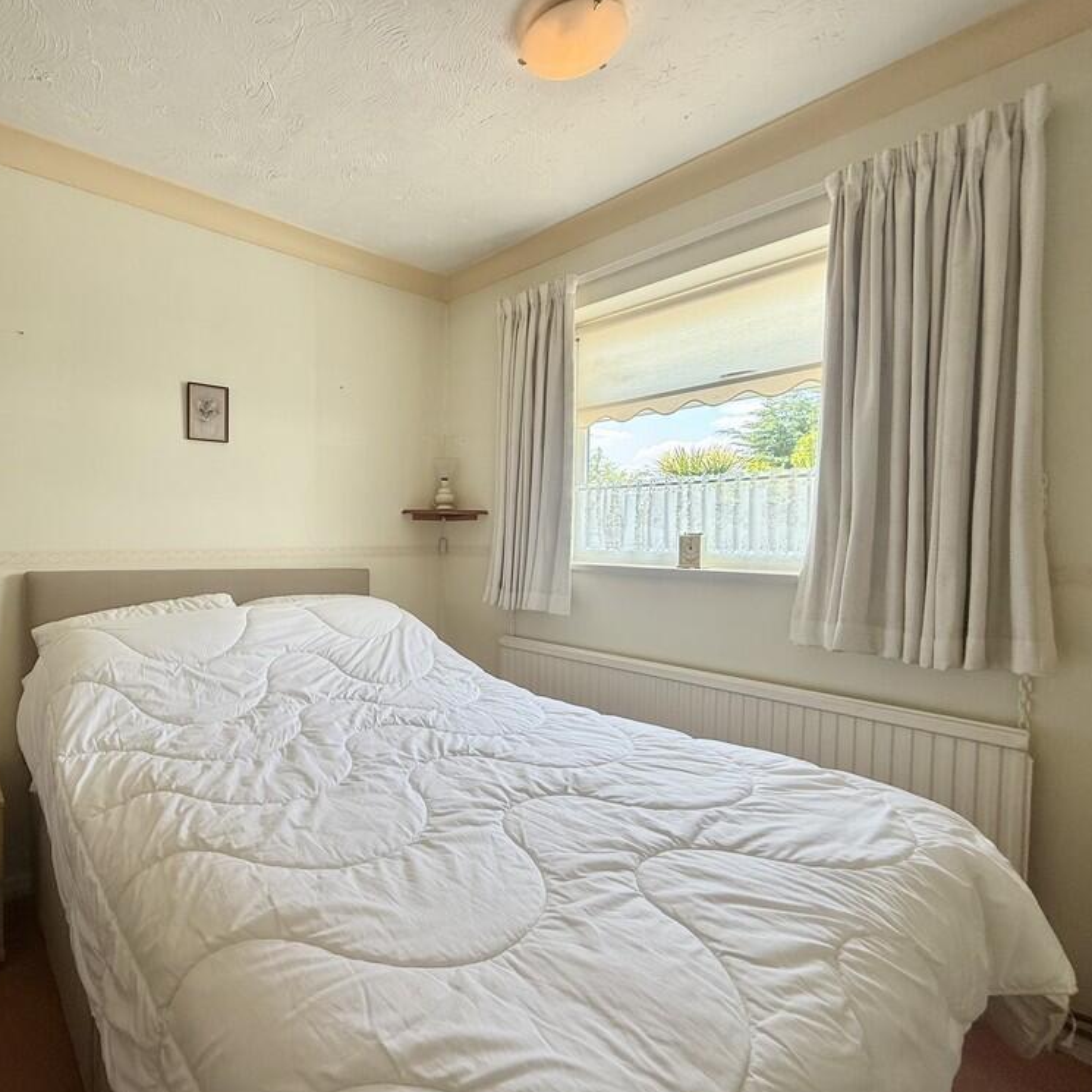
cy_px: 551
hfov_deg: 80.8
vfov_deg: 84.0
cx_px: 352
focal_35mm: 17
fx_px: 607
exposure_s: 1/113
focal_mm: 2.22
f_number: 2.2
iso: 64
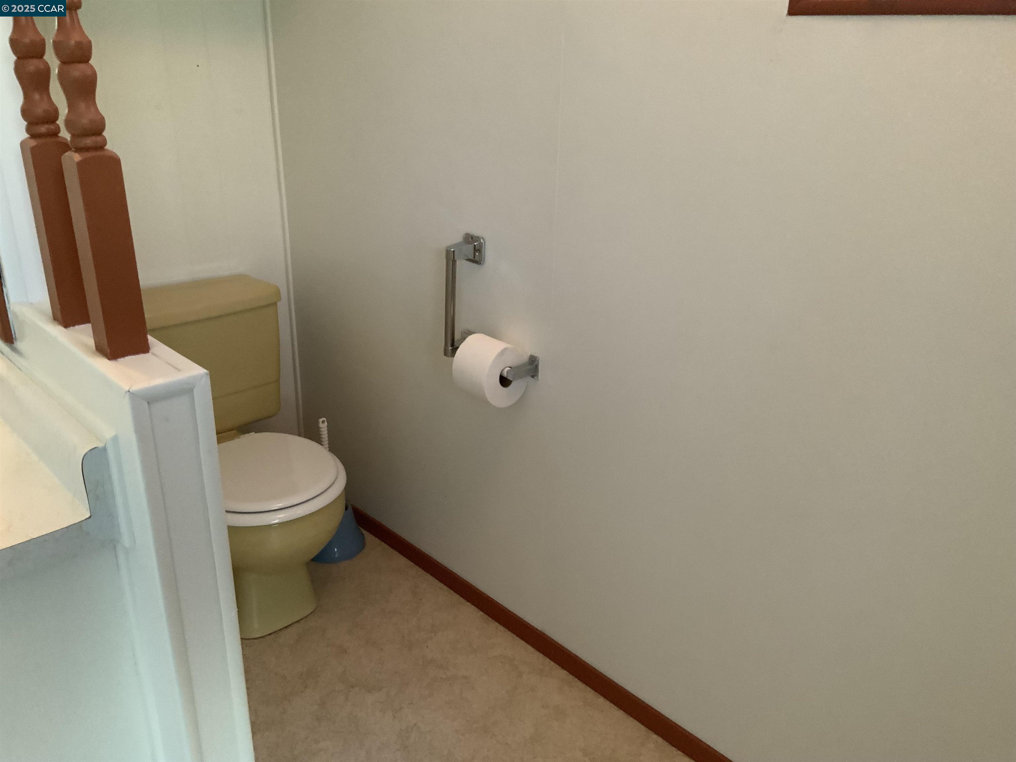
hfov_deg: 61.7
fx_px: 851
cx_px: 508
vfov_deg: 48.2
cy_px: 381
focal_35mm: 29
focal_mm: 3
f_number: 1.8
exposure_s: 1/60
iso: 250
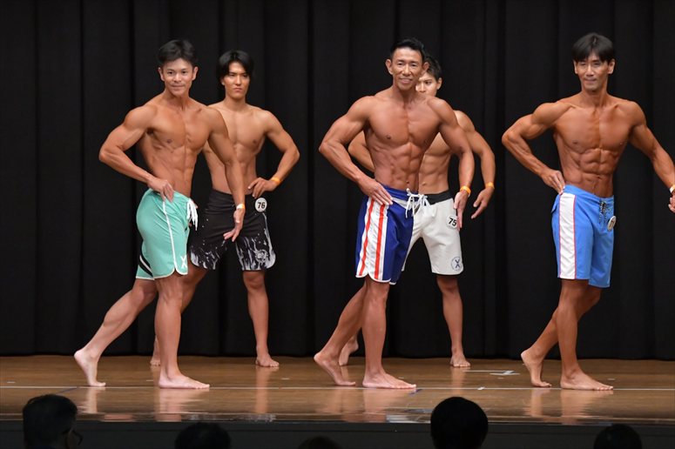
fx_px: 4067
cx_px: 338
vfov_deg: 6.3
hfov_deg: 9.5
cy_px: 224
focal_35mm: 217
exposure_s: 1/400
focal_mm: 145
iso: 6400
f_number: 5.6
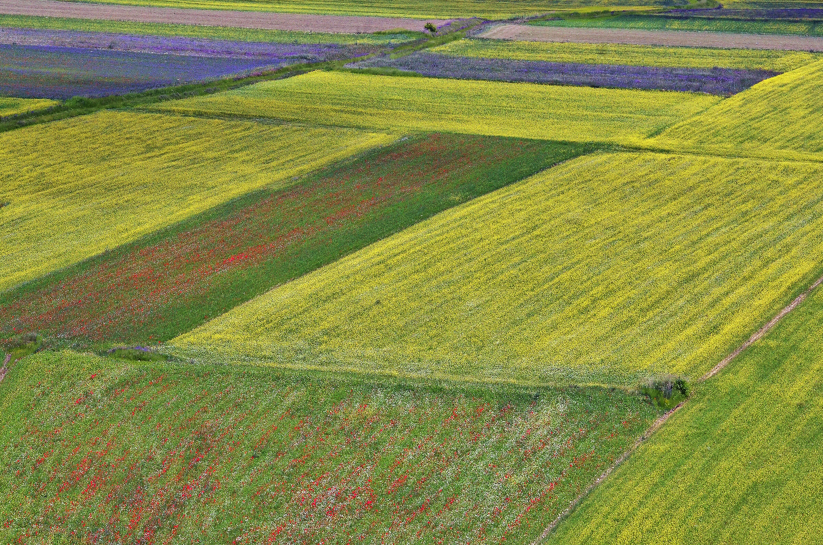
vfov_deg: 9.9
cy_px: 272
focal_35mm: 138
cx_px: 412
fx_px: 3149
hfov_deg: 14.9
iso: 500
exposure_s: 1/640
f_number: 14
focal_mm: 92
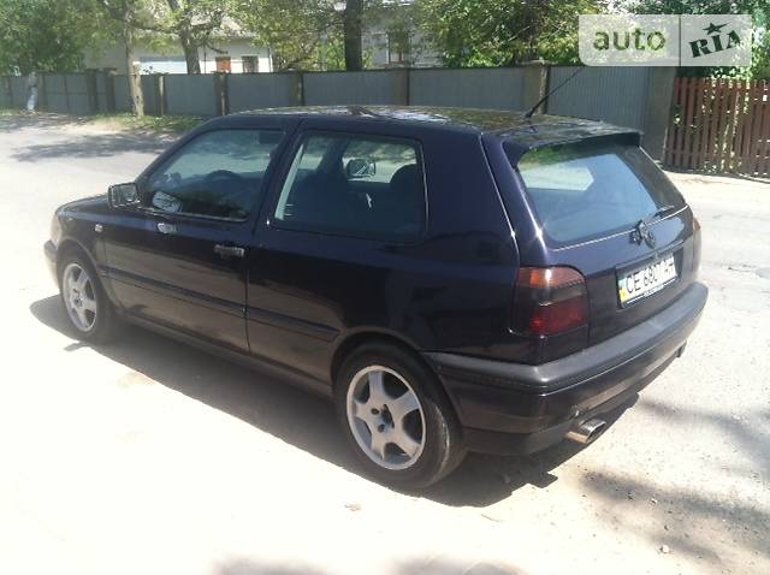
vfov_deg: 40.6
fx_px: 777
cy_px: 288
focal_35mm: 35
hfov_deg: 52.7
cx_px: 385
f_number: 2.8
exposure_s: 1/408
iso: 80
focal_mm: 3.9
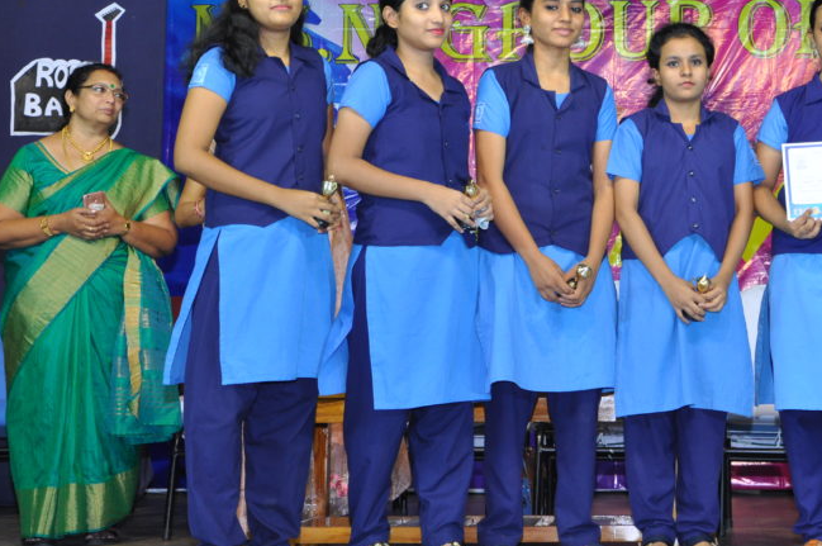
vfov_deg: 16.4
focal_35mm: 83
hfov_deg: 24.2
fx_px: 1888
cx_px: 642
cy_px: 195
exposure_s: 1/80
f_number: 5.6
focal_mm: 35
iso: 400
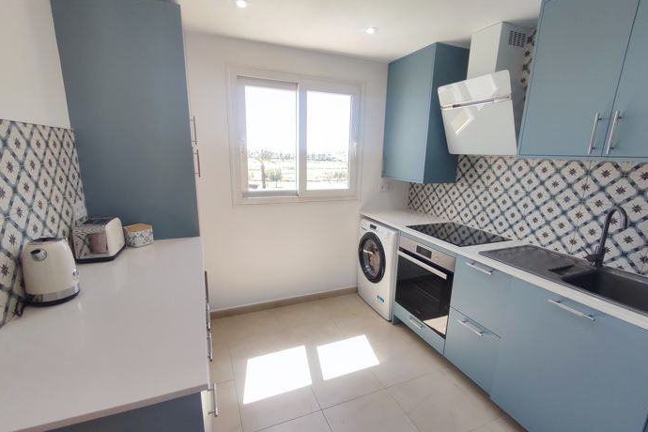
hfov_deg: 93.3
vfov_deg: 70.4
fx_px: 306
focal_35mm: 17
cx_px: 327
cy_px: 230
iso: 50
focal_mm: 1.65
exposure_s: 1/164
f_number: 2.2
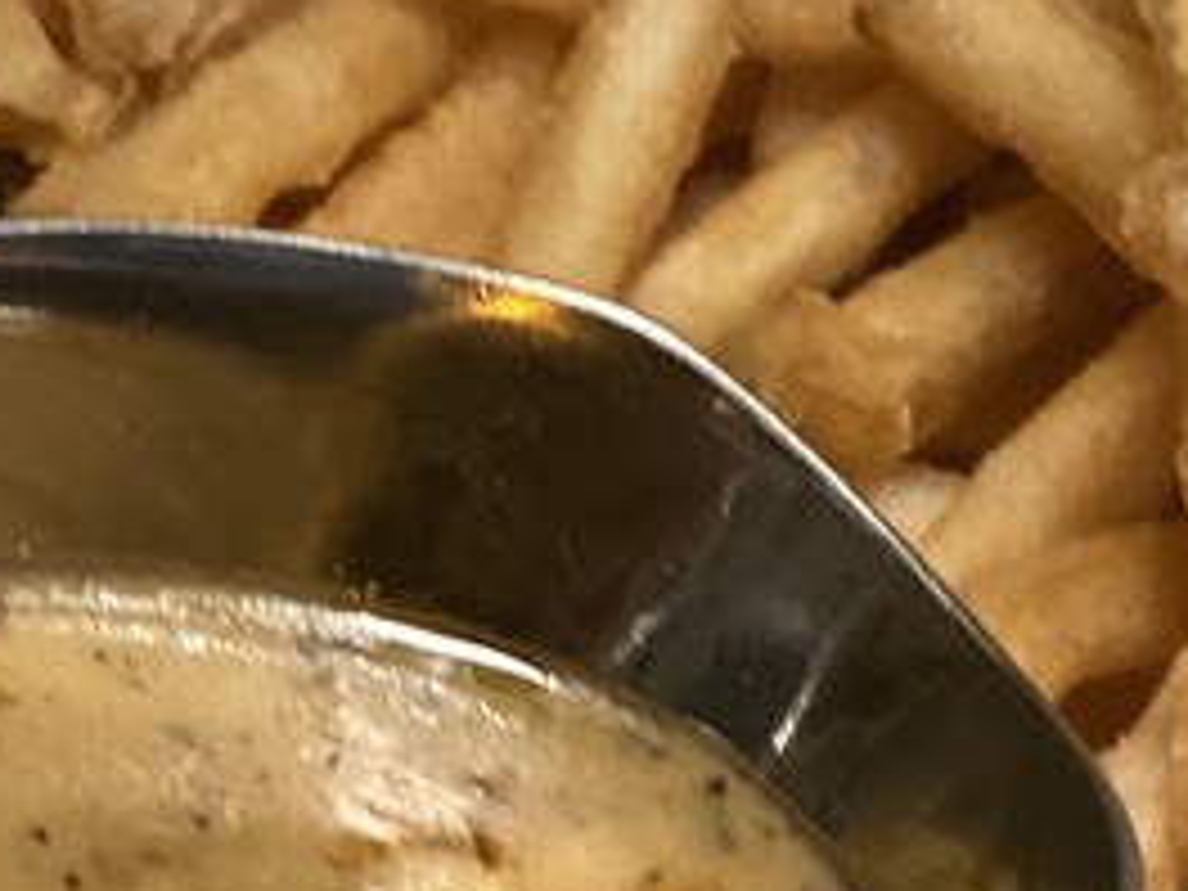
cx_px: 657
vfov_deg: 7.3
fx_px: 6933
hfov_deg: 9.8
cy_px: 630
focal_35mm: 202
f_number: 2
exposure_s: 1/30
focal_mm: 6
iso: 320
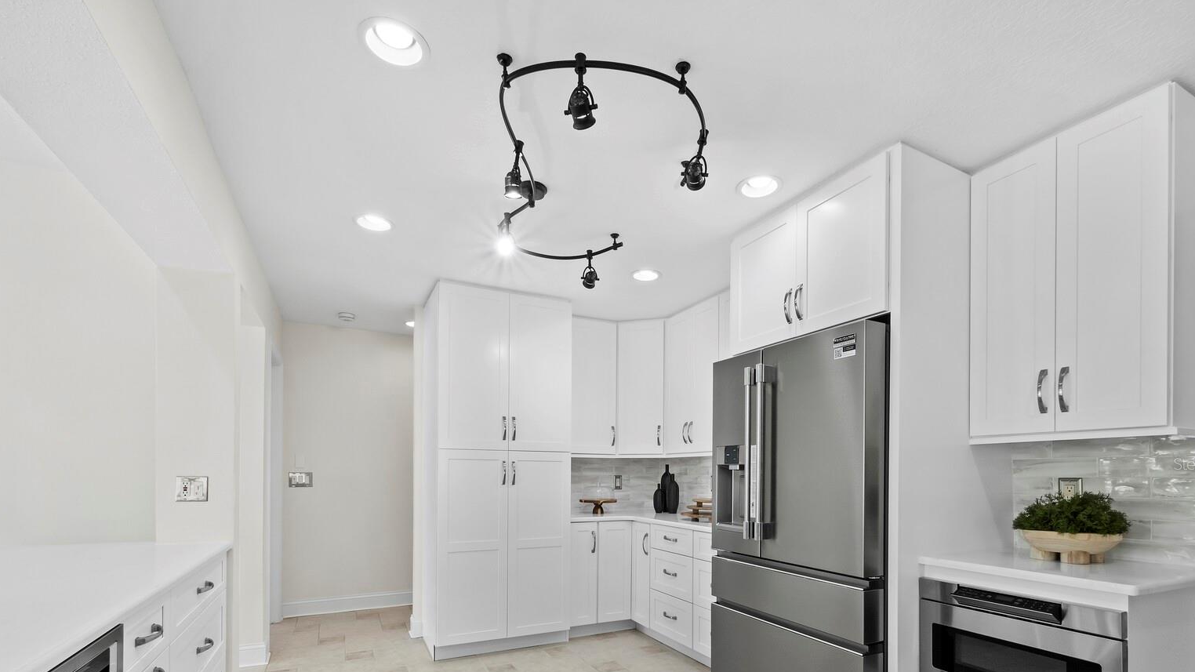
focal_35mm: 16
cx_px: 621
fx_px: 507
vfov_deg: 64.8
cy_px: 463
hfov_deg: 99.3
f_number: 11
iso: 320
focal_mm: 7
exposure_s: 1/10
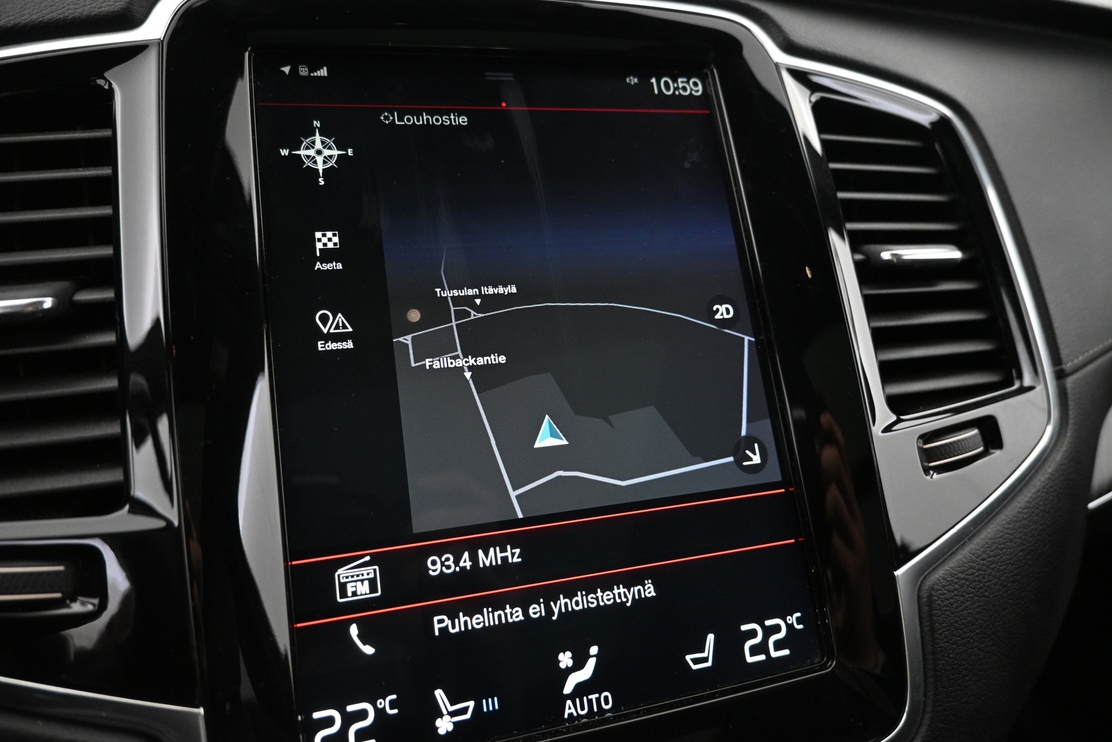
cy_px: 371
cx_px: 556
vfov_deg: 53.1
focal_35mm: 24
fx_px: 741
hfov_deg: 73.7
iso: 1600
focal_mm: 16
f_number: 3.5
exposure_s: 1/20
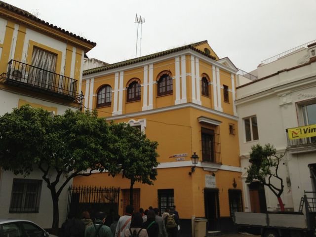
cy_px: 118
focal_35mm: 33
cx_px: 158
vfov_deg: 42.9
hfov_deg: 55.4
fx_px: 301
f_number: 2.4
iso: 50
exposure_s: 1/404
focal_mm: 4.13
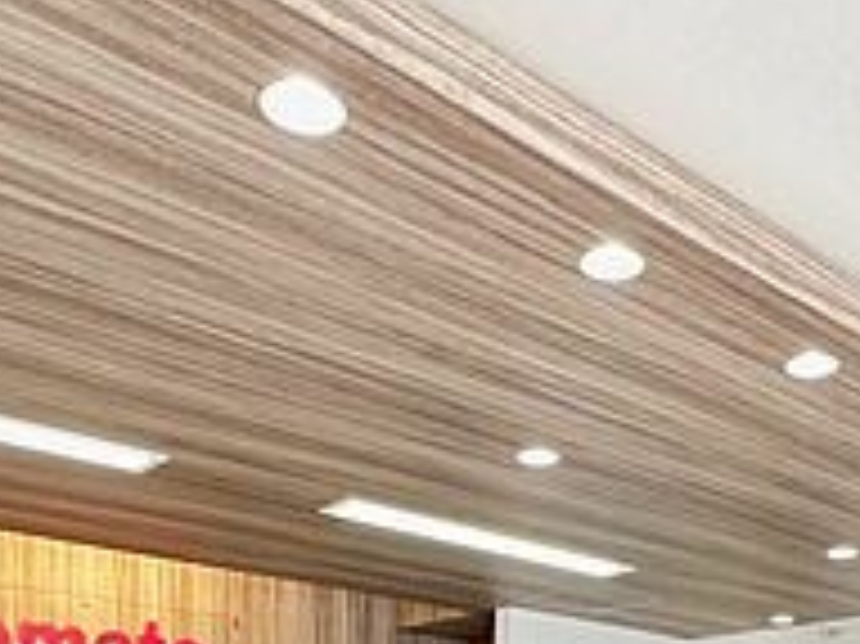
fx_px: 1167
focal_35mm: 47
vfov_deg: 26.4
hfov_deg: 39.7
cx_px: 612
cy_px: 829
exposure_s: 1/99
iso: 250
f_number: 2.2
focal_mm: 2.22
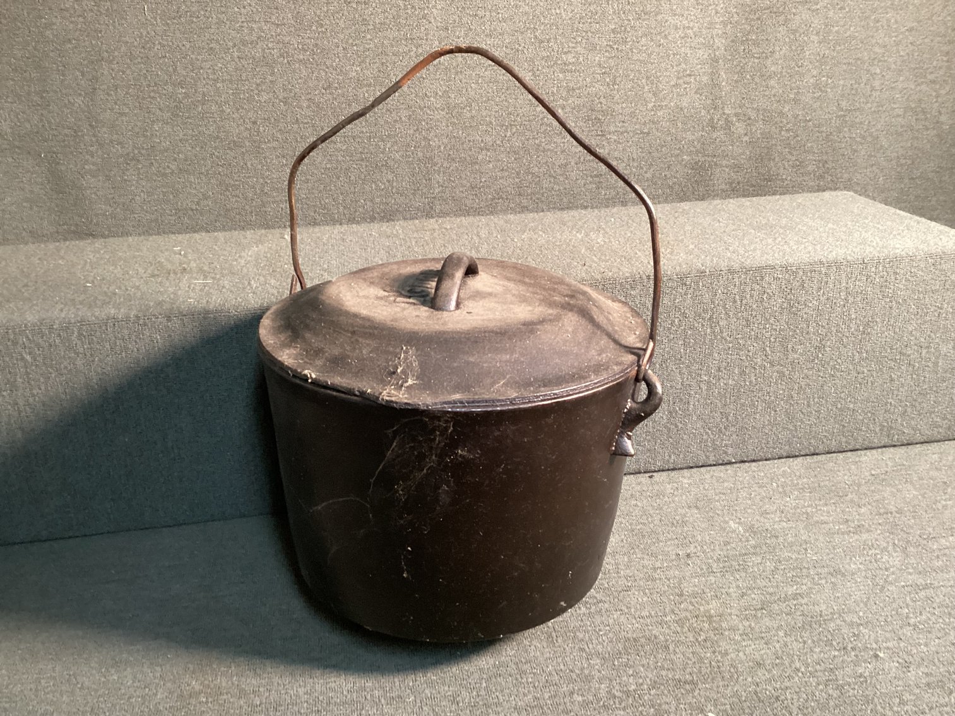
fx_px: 855
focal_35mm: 31
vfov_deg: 45.4
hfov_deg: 58.3
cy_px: 358
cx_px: 478
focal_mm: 3.3
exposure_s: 1/30
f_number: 2.4
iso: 320
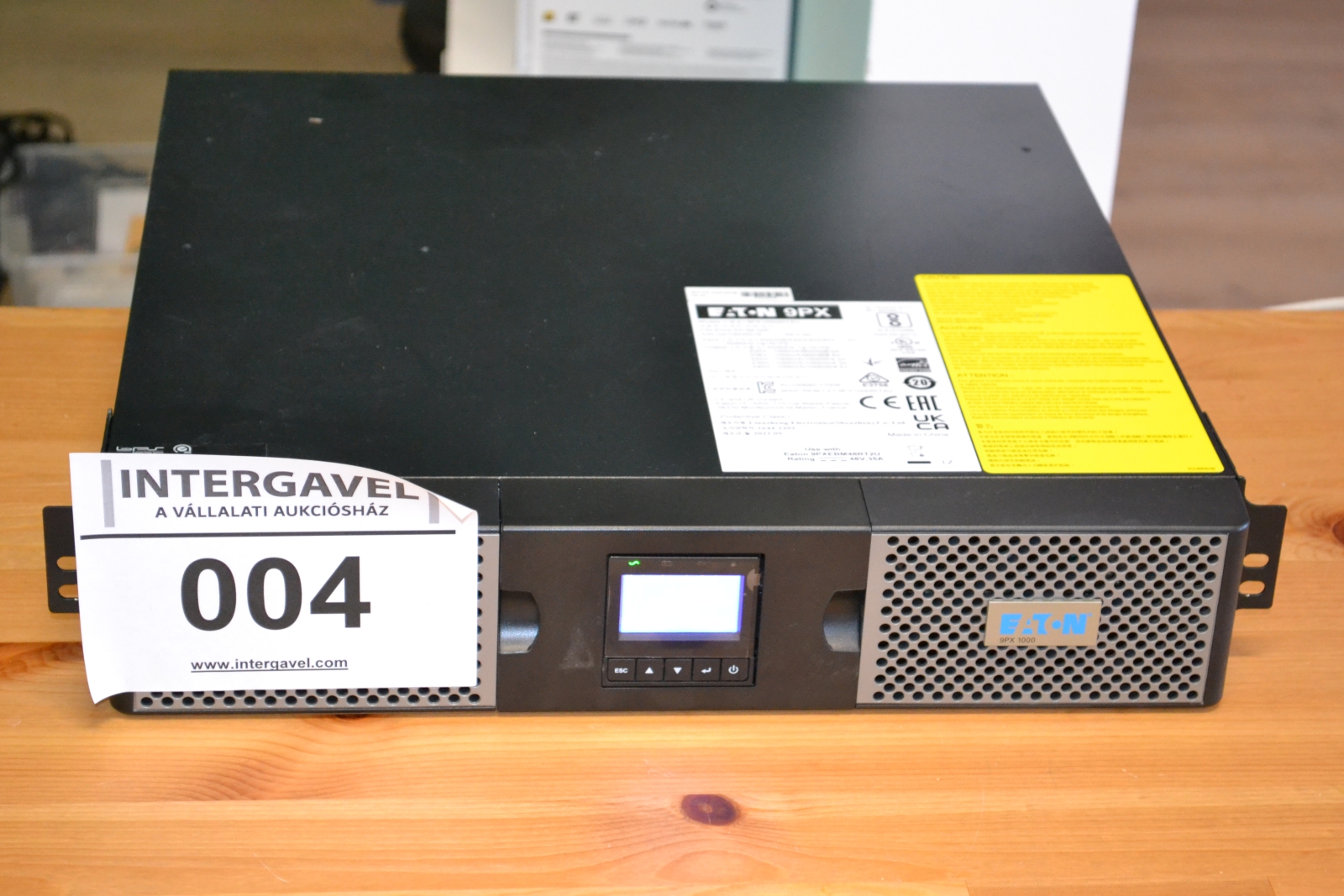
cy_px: 448
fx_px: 3080
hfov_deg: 24.6
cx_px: 672
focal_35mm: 82
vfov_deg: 16.6
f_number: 5.6
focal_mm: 55
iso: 2800
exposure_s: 1/60
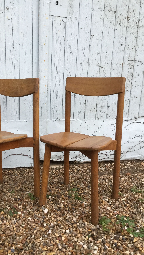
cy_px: 128
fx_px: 231
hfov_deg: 34.5
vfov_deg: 58.0
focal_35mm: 34
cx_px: 53
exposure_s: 1/33
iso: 50
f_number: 2.4
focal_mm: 3.3
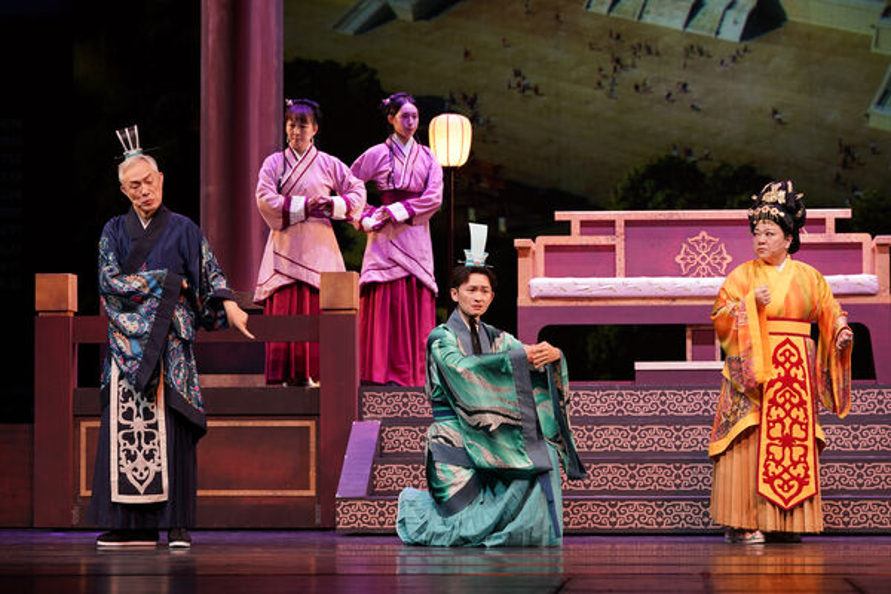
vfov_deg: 11.7
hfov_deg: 17.5
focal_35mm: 117
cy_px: 297
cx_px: 446
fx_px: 2896
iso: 640
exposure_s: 1/125
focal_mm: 117
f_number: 4
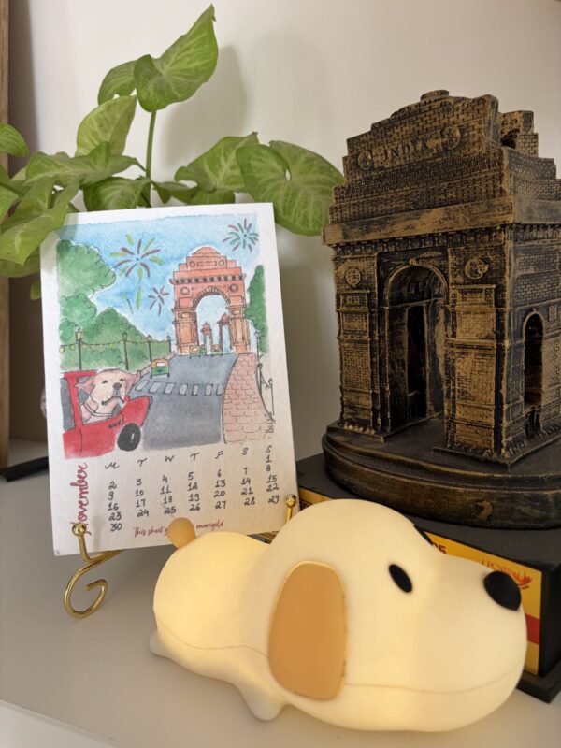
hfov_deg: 53.1
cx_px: 280
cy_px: 374
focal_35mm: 26
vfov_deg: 67.3
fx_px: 562
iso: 80
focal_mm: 5.96
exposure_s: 1/50
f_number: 1.6
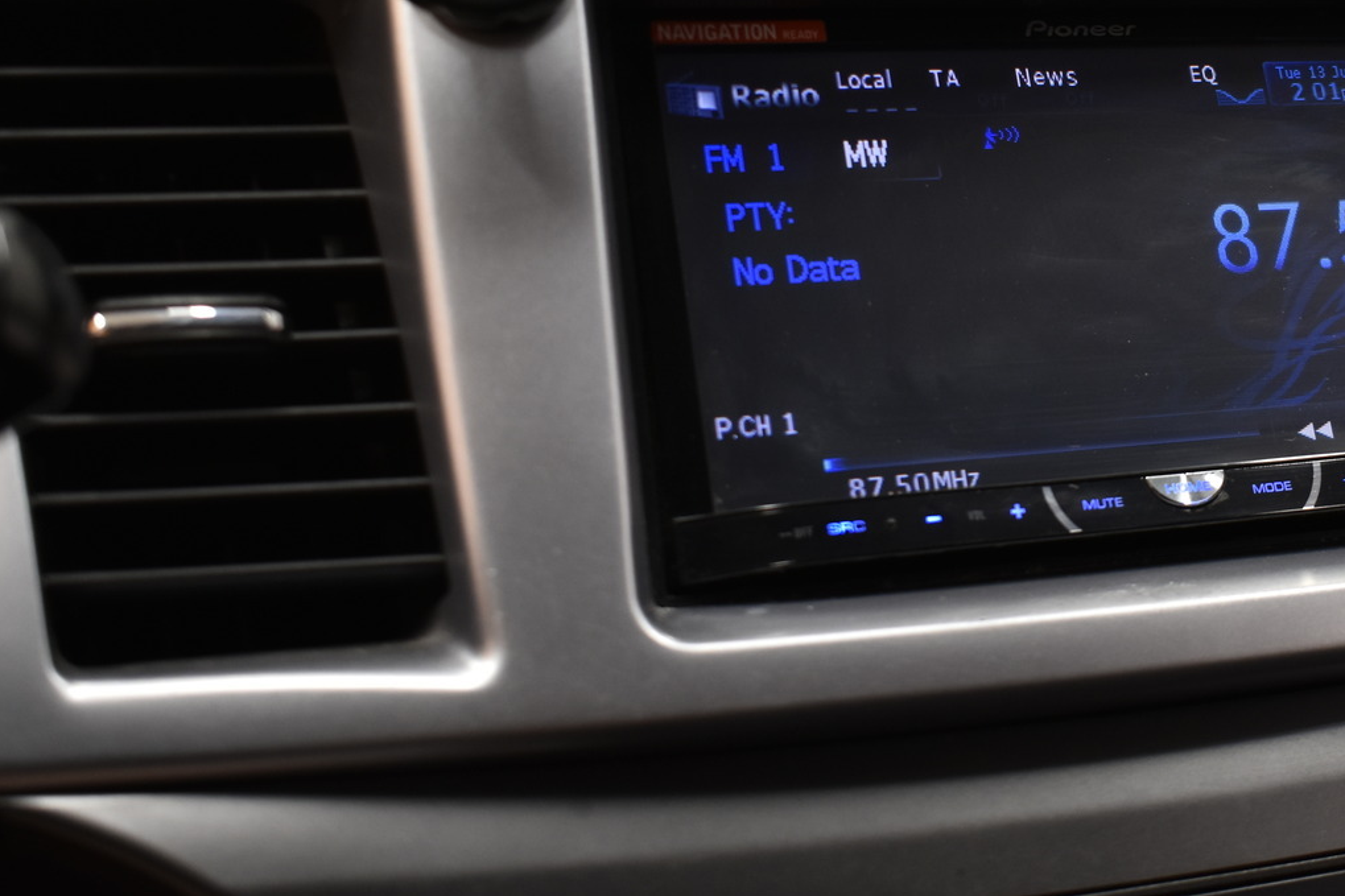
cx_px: 1065
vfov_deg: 21.8
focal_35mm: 62
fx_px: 2316
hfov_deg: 31.6
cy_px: 317
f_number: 4
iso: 640
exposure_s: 1/40
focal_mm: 26
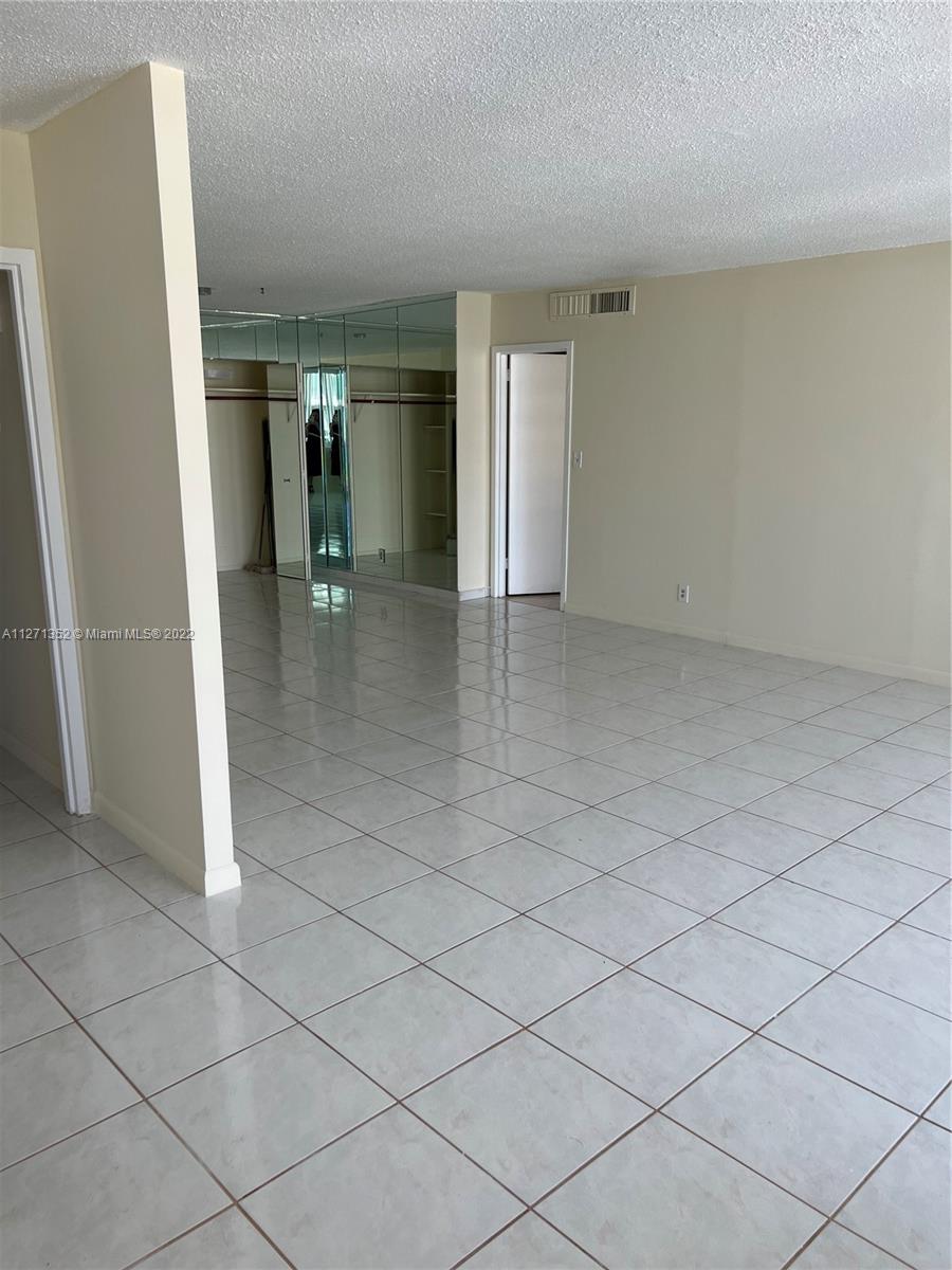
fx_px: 953
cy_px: 635
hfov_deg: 53.1
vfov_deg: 67.3
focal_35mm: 26
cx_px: 476
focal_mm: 5.7
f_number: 1.5
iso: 32
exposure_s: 1/121
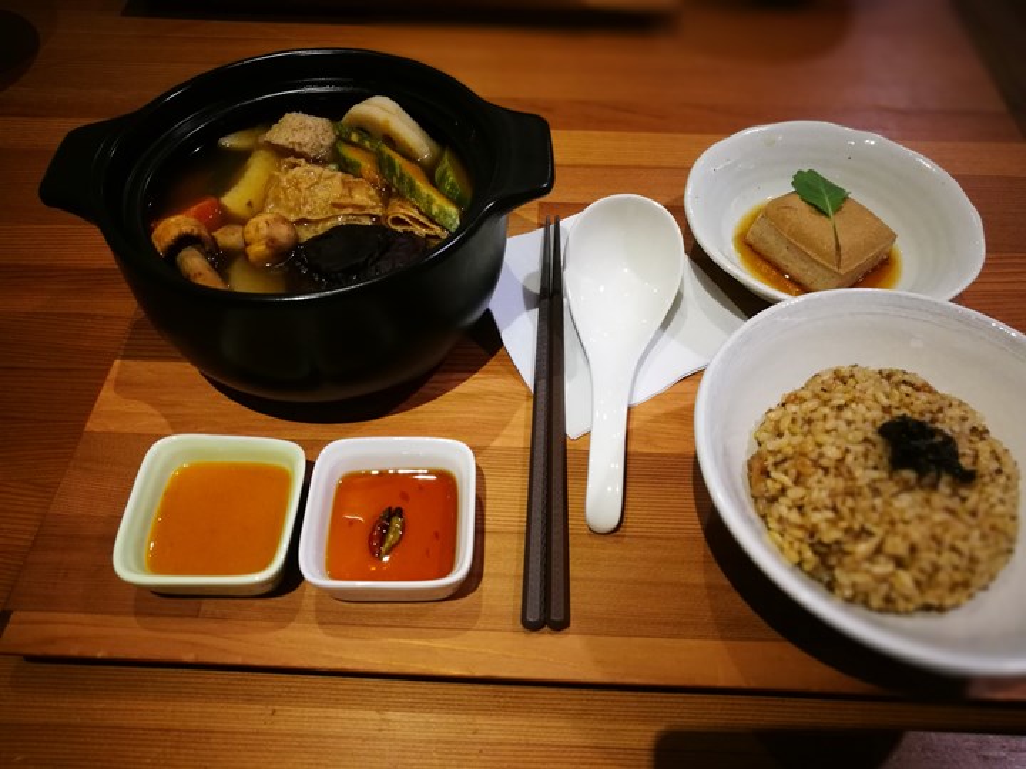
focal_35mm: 27
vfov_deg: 51.4
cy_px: 384
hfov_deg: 65.3
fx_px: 800
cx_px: 513
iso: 400
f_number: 4
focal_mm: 4.5
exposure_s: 1/30
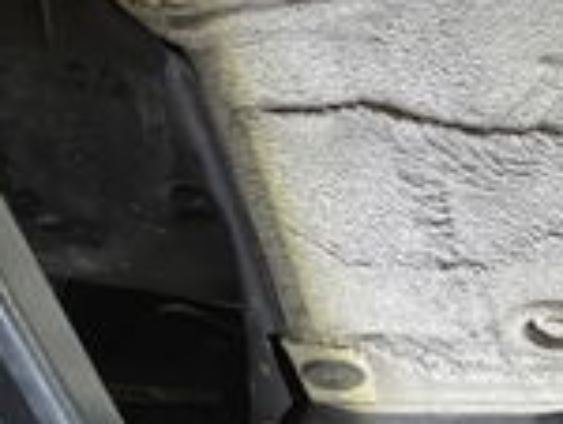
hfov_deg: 13.5
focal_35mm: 133
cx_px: 976
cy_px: 173
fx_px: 2167
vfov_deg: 11.2
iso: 80
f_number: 1.6
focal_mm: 4.2
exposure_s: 1/100
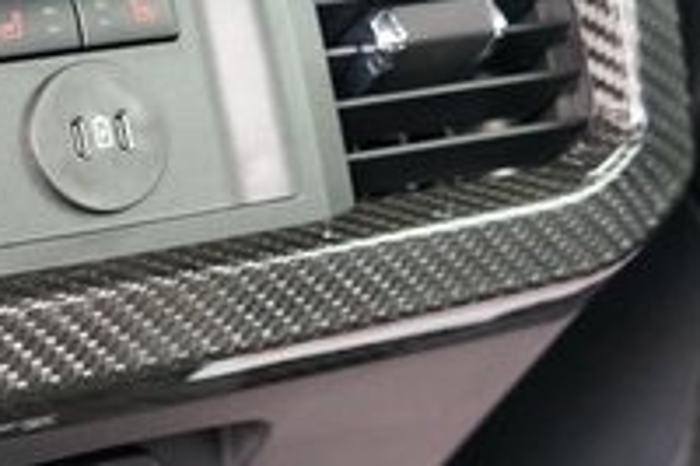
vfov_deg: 12.5
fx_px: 2118
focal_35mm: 109
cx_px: -77
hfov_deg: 18.1
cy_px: 268
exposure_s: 1/160
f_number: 3.2
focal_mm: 34
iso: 2500
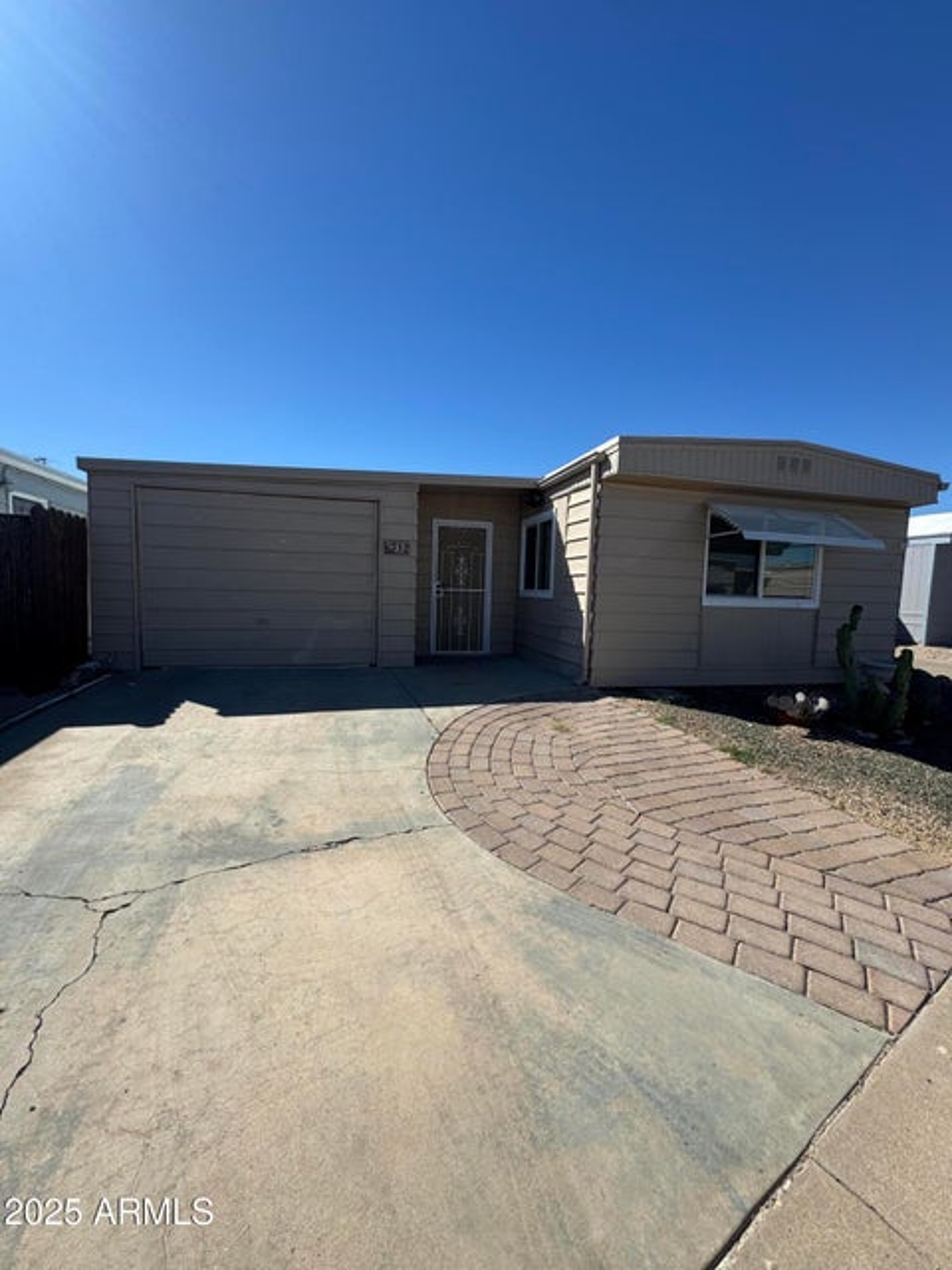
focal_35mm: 14
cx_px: 476
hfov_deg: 85.7
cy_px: 635
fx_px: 513
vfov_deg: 102.1
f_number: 2.2
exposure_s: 1/2342
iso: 50
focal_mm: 2.22
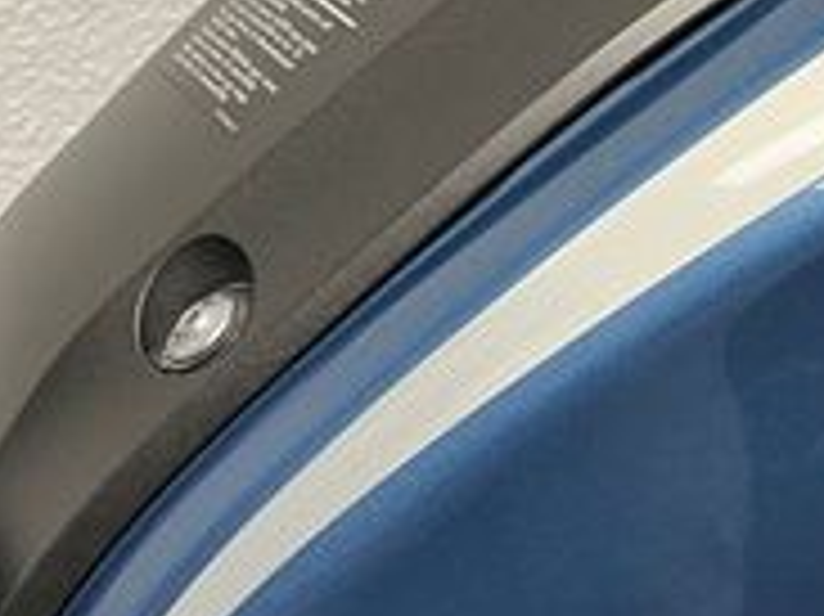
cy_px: 126
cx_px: 815
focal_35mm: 91
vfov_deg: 16.1
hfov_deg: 20.9
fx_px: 2165
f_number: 1.6
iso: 100
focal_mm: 5.1
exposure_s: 1/50
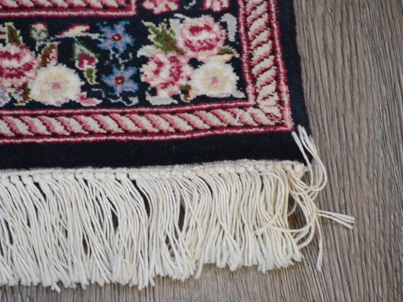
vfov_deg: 16.1
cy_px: 153
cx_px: 184
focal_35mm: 92
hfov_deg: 21.4
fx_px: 1066
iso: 720
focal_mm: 55
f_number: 5.6
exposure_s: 1/60
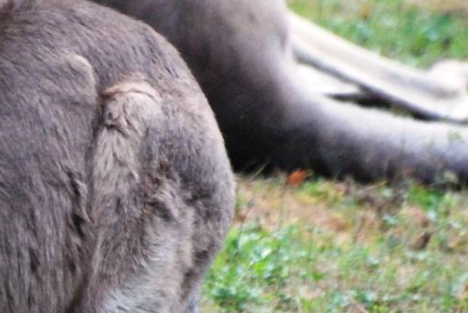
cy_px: 239
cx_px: -63
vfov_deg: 1.0
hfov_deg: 1.4
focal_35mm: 1428
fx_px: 18580
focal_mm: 300
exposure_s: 1/1000
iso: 1600
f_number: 5.6
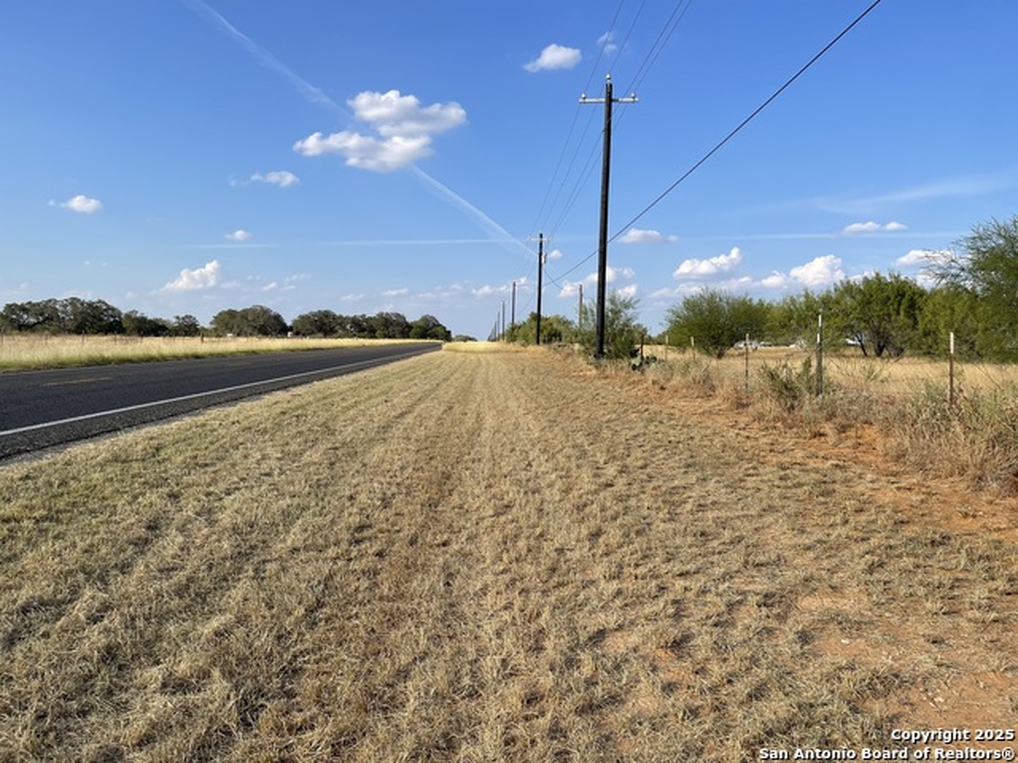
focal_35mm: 25
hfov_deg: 69.4
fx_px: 735
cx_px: 509
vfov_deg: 54.9
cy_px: 382
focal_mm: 5.1
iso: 32
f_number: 1.6
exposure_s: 1/3086
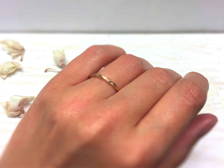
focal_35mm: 29
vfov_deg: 48.2
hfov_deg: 61.7
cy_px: 84
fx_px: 188
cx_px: 112
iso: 32
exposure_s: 1/50
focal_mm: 4.15
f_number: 2.2
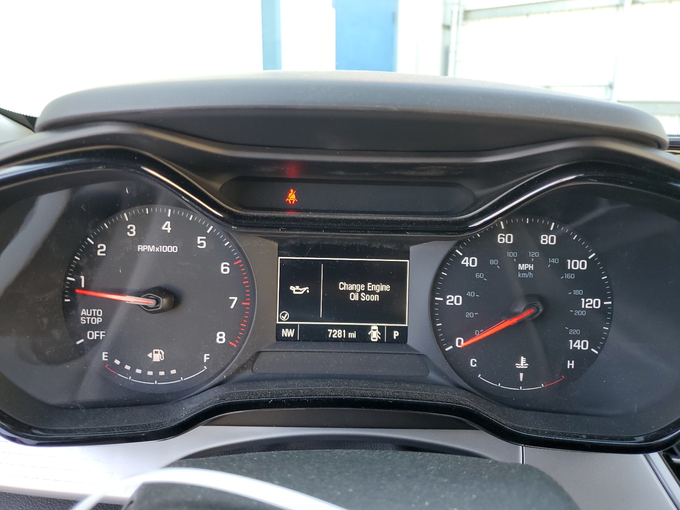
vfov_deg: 53.1
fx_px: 511
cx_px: 340
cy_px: 255
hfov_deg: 67.3
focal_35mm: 26
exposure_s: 1/60.2
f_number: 1.5
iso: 61
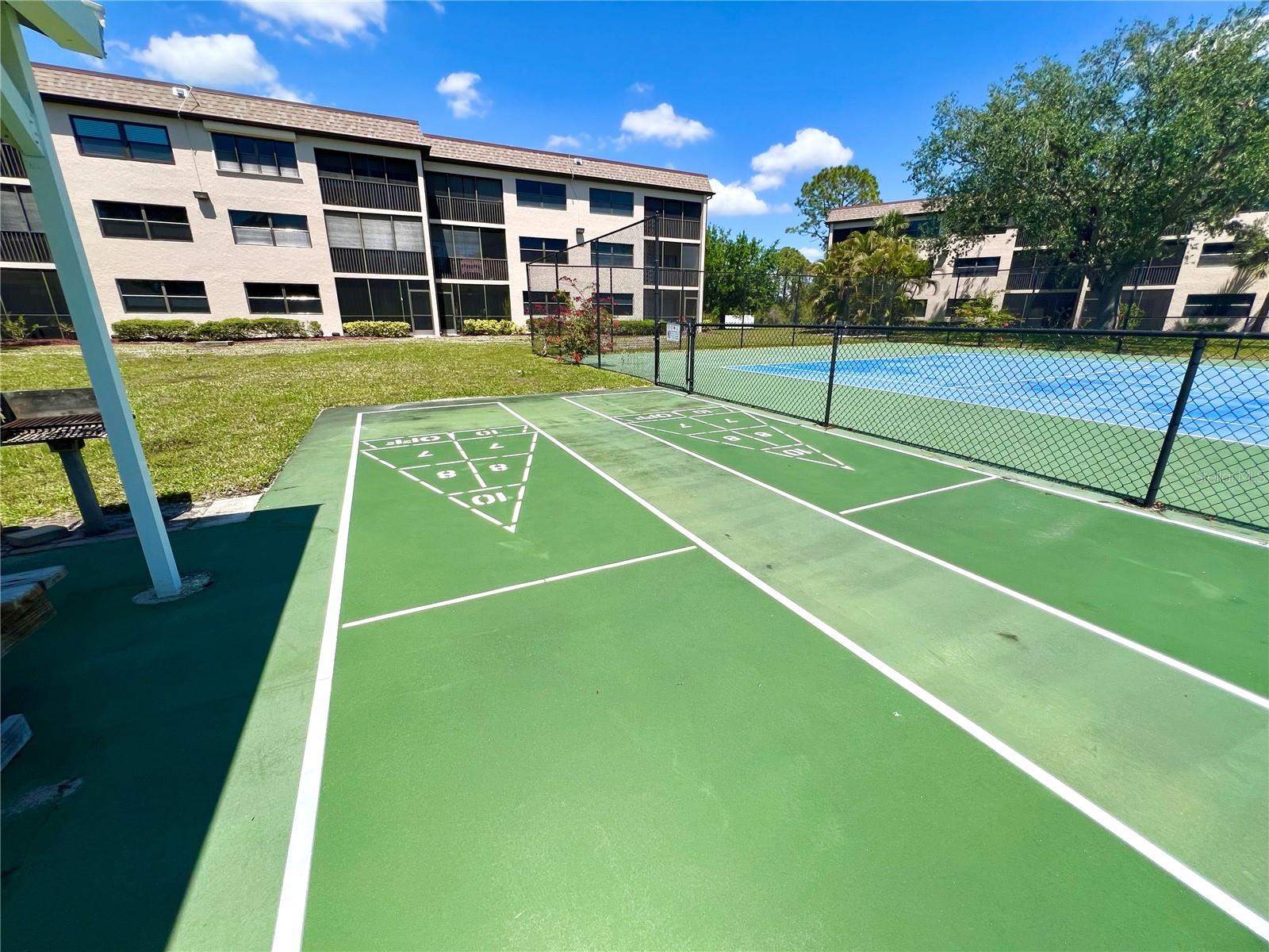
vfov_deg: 89.9
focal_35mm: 13
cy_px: 476
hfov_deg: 106.2
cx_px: 634
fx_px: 477
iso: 32
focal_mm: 1.57
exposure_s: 1/2320
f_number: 1.8
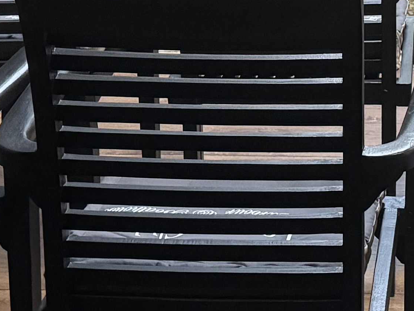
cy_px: -53
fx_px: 1459
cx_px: 452
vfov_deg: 11.9
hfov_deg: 15.7
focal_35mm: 122
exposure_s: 1/40
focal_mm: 6.76
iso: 1000
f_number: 1.78
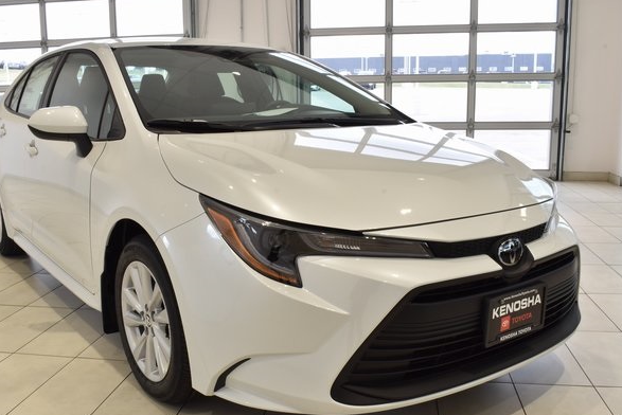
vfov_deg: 36.9
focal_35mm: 36
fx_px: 622
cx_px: 285
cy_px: 217
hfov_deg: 53.0
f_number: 25
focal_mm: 22
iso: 220
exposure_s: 1/6
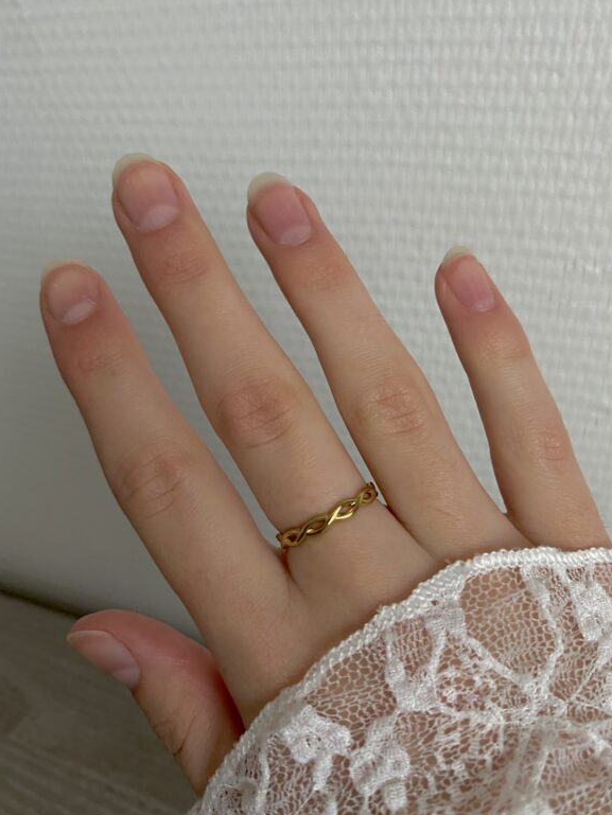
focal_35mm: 26
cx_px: 304
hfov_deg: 53.1
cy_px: 402
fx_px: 613
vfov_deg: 67.3
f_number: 1.8
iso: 160
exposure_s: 1/60
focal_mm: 4.25
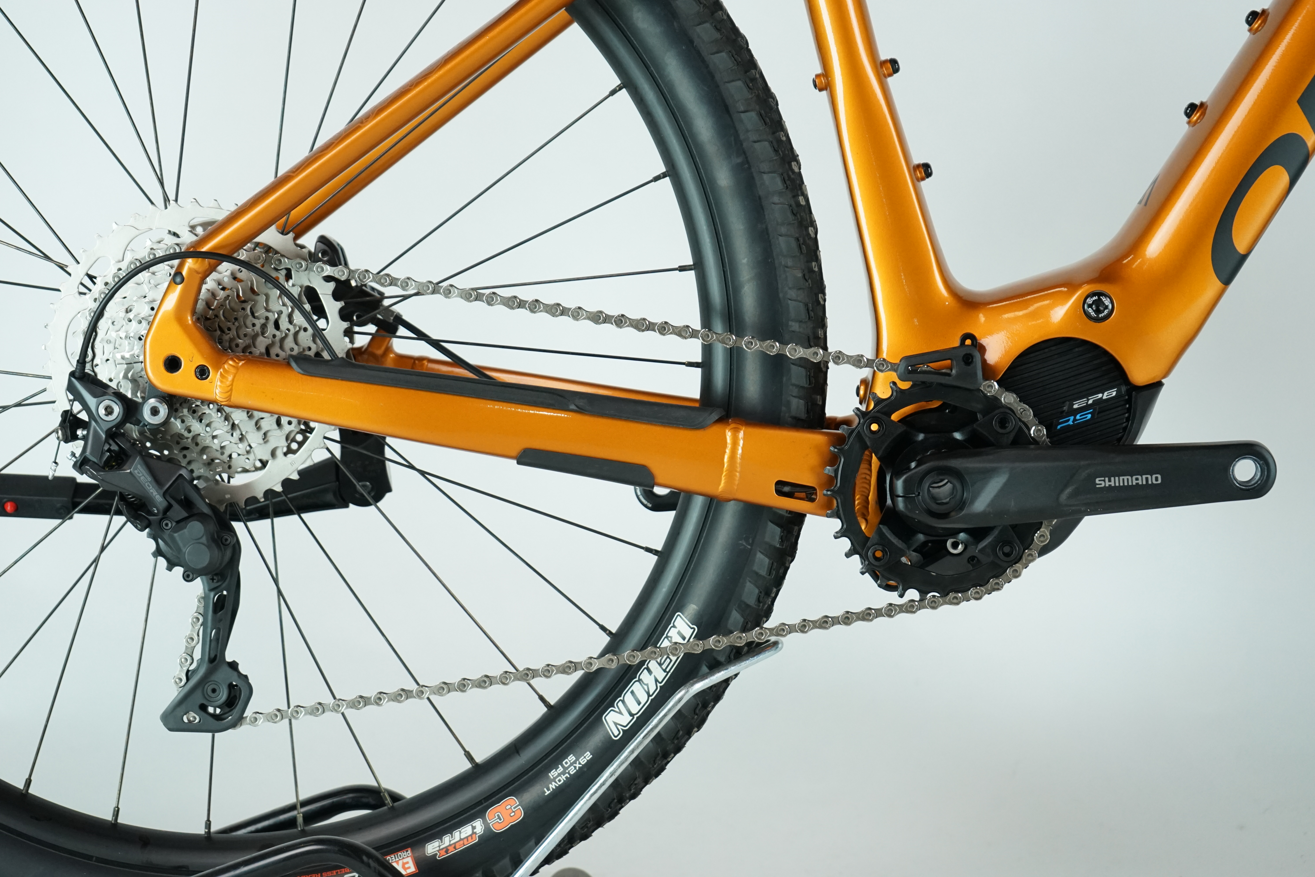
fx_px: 2557
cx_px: 658
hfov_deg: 28.8
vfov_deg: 19.5
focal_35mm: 70
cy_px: 438
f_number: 5.6
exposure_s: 1/200
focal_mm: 70
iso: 2000
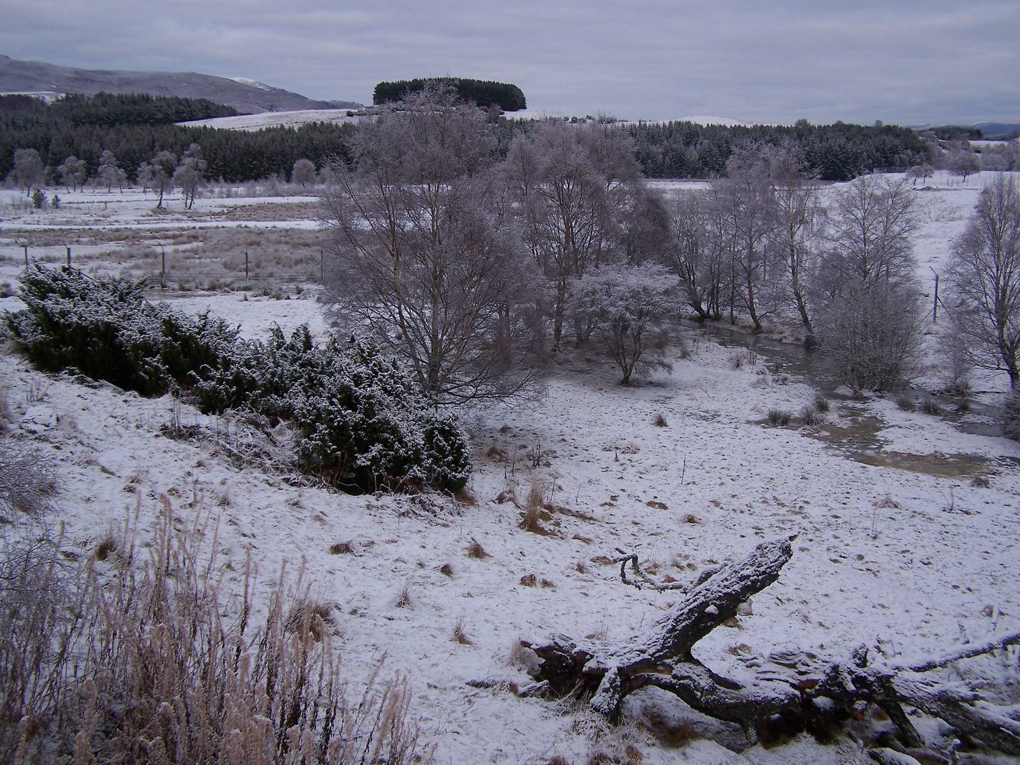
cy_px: 382
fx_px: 1120
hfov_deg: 49.0
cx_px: 510
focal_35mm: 38
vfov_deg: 37.7
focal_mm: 6.3
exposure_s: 1/200
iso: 64
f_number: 2.8
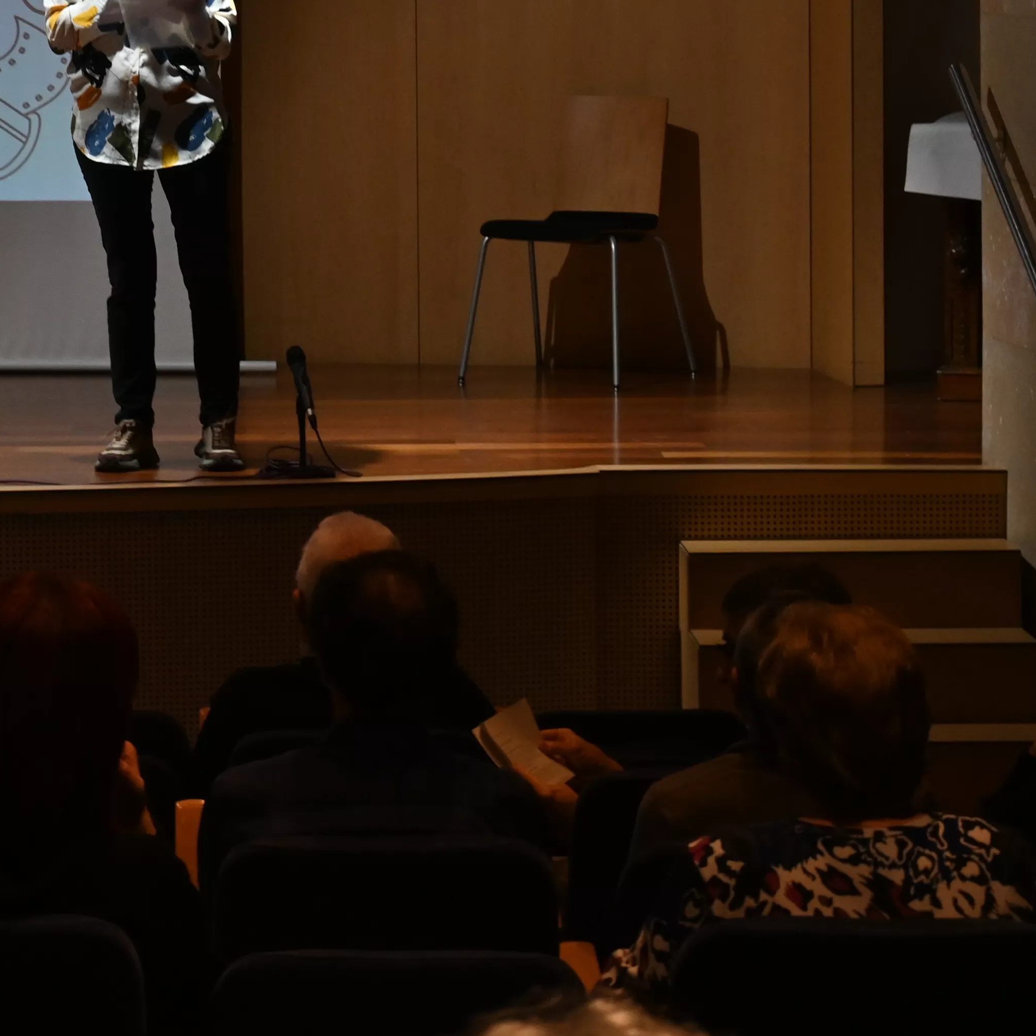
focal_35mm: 136
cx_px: 158
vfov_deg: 12.7
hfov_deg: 12.7
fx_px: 4611
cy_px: 97
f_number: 7.1
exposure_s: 1/15
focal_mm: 39
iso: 800
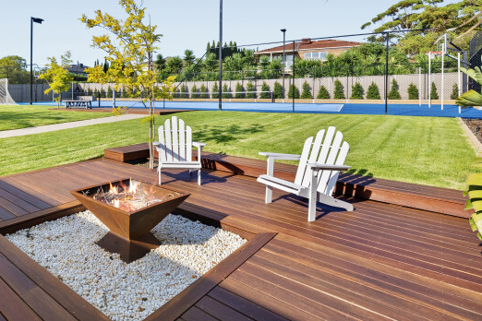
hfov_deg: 72.3
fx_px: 308
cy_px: 98
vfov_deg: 53.6
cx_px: 138
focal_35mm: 23
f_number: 7.1
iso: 400
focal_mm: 15
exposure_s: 1/640
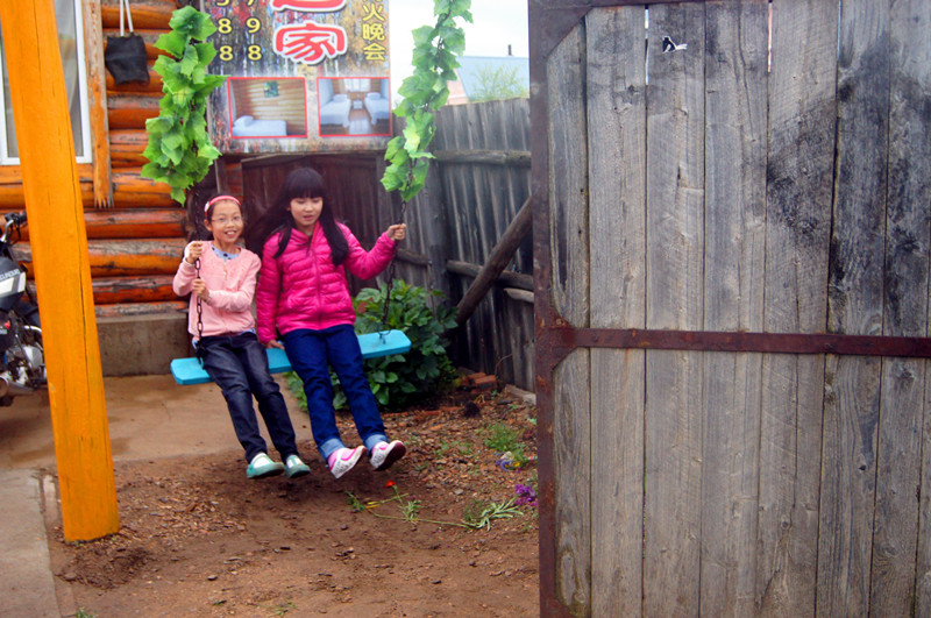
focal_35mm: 45
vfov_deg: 29.8
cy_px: 309
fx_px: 1162
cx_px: 466
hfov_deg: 43.7
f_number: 4.5
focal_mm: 30
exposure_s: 1/160
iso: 1000
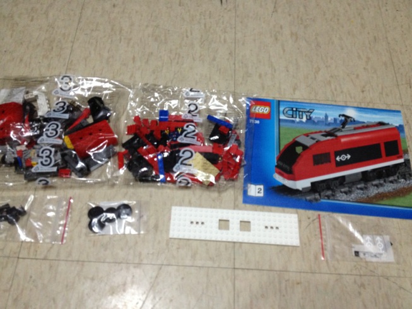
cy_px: 154
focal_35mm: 35
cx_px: 206
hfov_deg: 52.6
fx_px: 417
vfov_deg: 40.7
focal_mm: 4.28
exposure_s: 1/20
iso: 200
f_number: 2.4
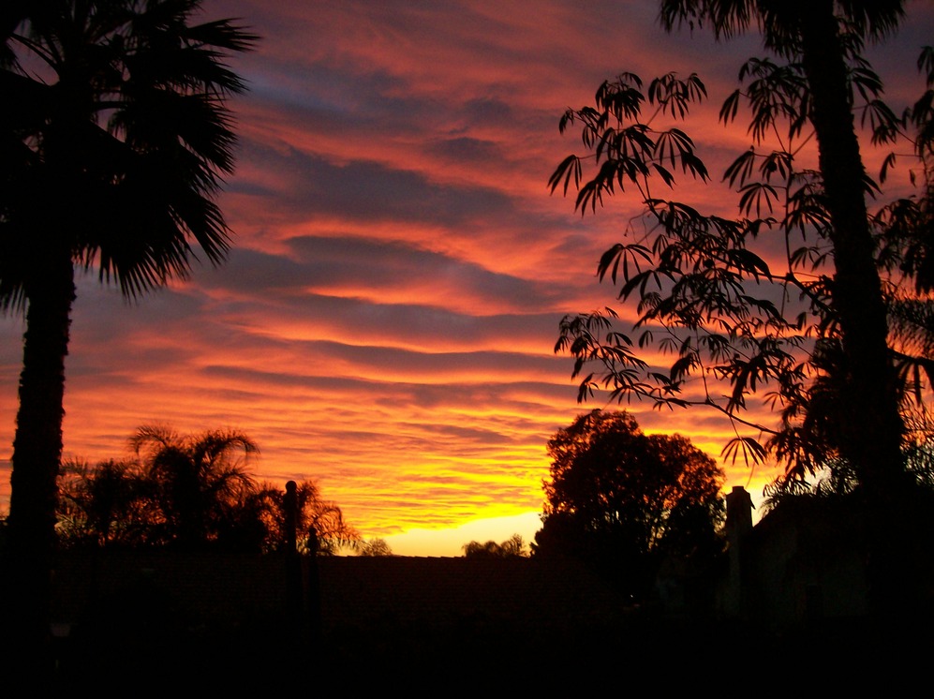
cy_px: 350
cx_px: 467
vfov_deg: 39.6
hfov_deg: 51.4
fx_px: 971
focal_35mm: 36
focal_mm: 6
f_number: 2.7
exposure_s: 1/32
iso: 87
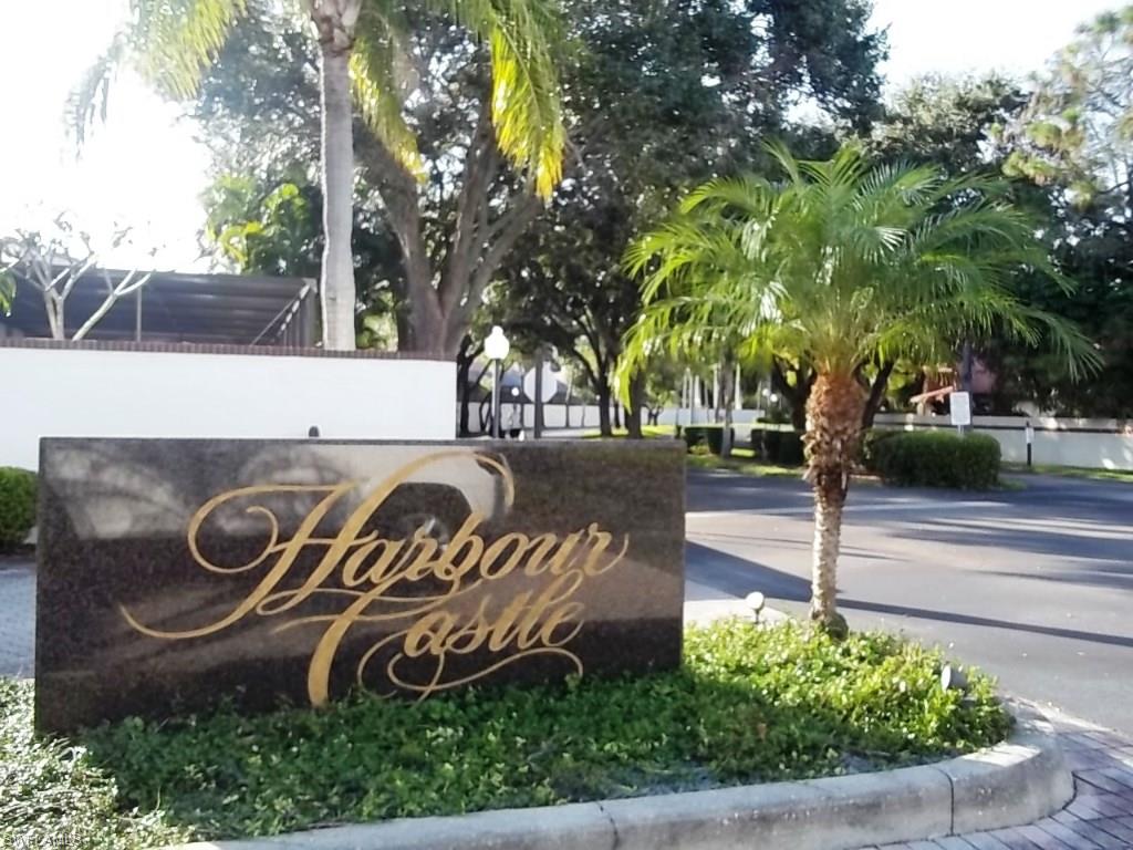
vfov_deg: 44.2
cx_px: 566
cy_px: 425
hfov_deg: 56.8
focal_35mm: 32
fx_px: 1047
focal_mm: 5.7
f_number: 2.9
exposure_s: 1/320
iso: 80
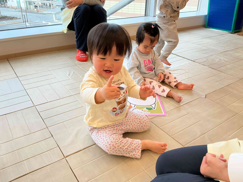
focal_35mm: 29
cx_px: 122
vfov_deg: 48.2
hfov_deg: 61.7
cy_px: 91
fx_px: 204
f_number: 1.8
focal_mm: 3
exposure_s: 1/120
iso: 20
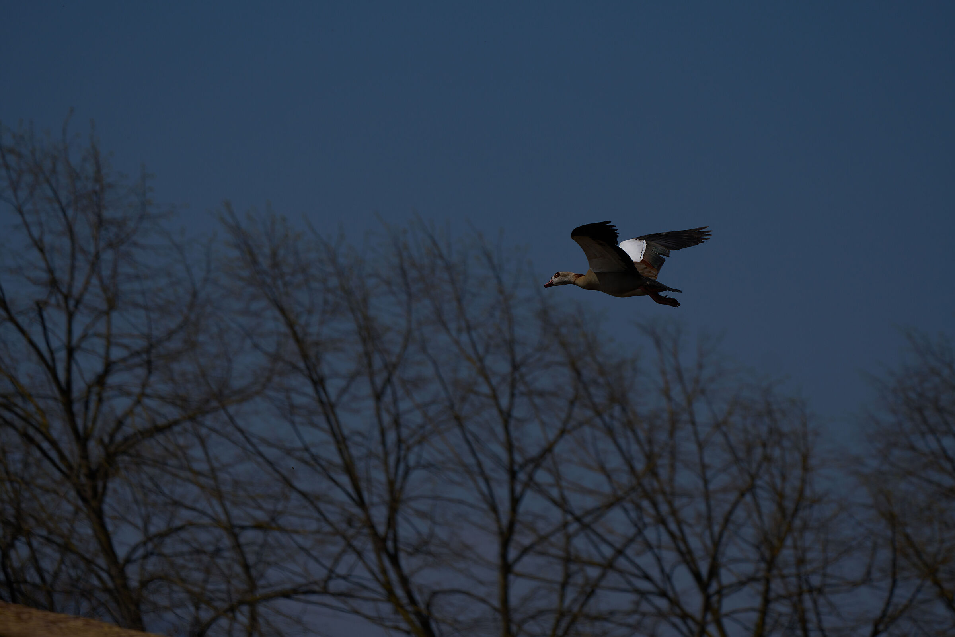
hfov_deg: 7.0
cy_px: 318
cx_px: 478
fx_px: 7825
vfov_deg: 4.7
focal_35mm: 295
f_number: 7.1
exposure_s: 1/4000
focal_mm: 295
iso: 200
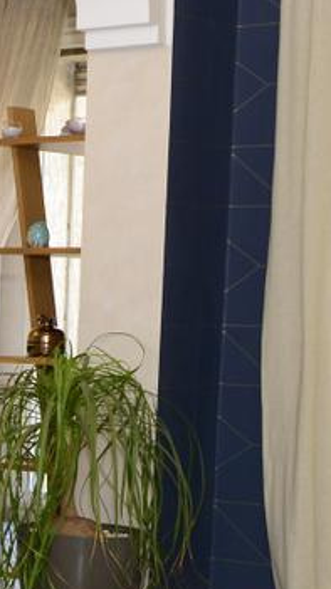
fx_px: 1813
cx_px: -455
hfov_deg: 9.3
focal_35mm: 116
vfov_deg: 18.4
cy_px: 445
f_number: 5
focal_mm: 24
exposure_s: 1/125
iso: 800
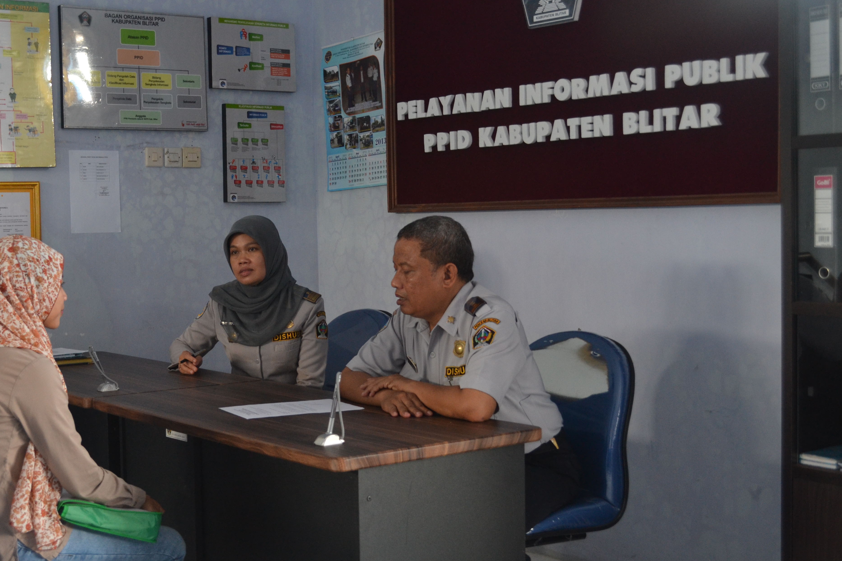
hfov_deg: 38.0
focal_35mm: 52
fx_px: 1216
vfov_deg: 26.0
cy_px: 292
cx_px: 321
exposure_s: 1/15
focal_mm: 28
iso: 800
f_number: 4.5
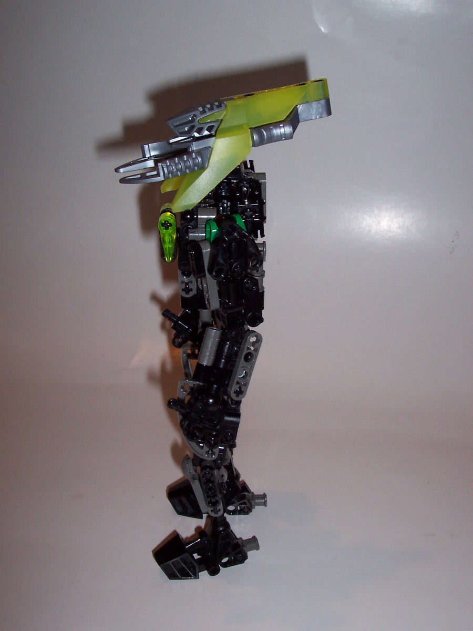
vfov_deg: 41.2
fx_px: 838
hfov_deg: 31.5
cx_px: 236
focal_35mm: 46
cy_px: 316
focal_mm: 7
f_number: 3
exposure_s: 1/60
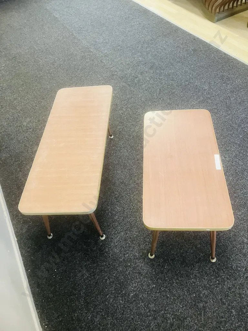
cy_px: 166
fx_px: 267
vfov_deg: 63.4
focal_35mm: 28
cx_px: 124
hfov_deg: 49.7
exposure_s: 1/50
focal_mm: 3.99
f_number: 1.8
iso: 320
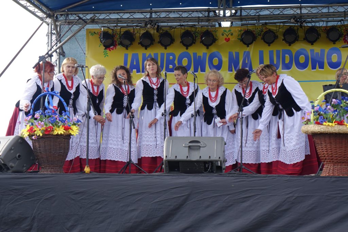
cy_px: 116
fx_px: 735
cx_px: 174
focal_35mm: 76
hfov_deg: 26.6
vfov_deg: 18.0
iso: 125
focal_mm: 28.02
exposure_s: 1/200
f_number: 3.5
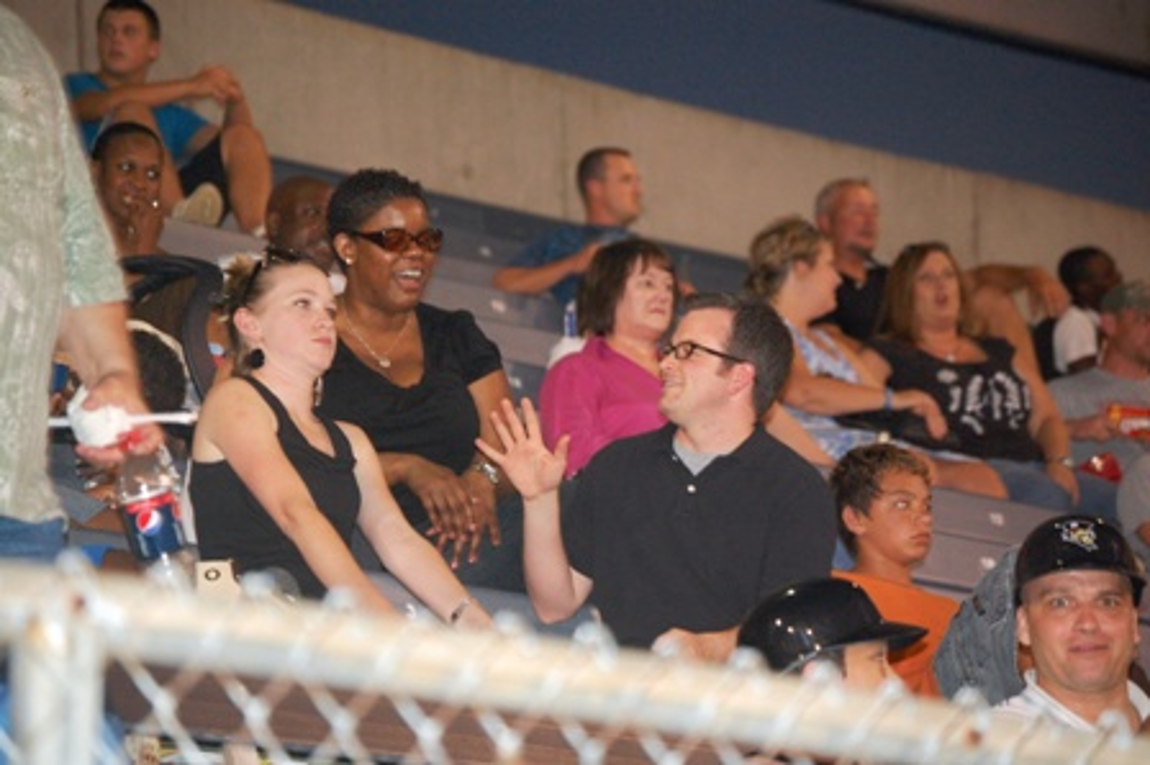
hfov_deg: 13.1
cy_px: 382
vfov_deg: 8.7
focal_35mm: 157
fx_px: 5011
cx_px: 575
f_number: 4.8
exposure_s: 1/60
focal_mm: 105
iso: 1600
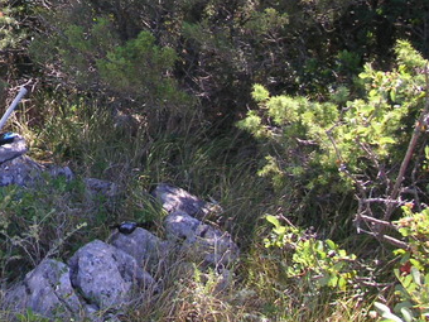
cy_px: -18
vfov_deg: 16.5
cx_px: -72
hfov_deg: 21.1
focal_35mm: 87
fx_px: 1078
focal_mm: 6.1
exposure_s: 1/250
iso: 50
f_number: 2.8
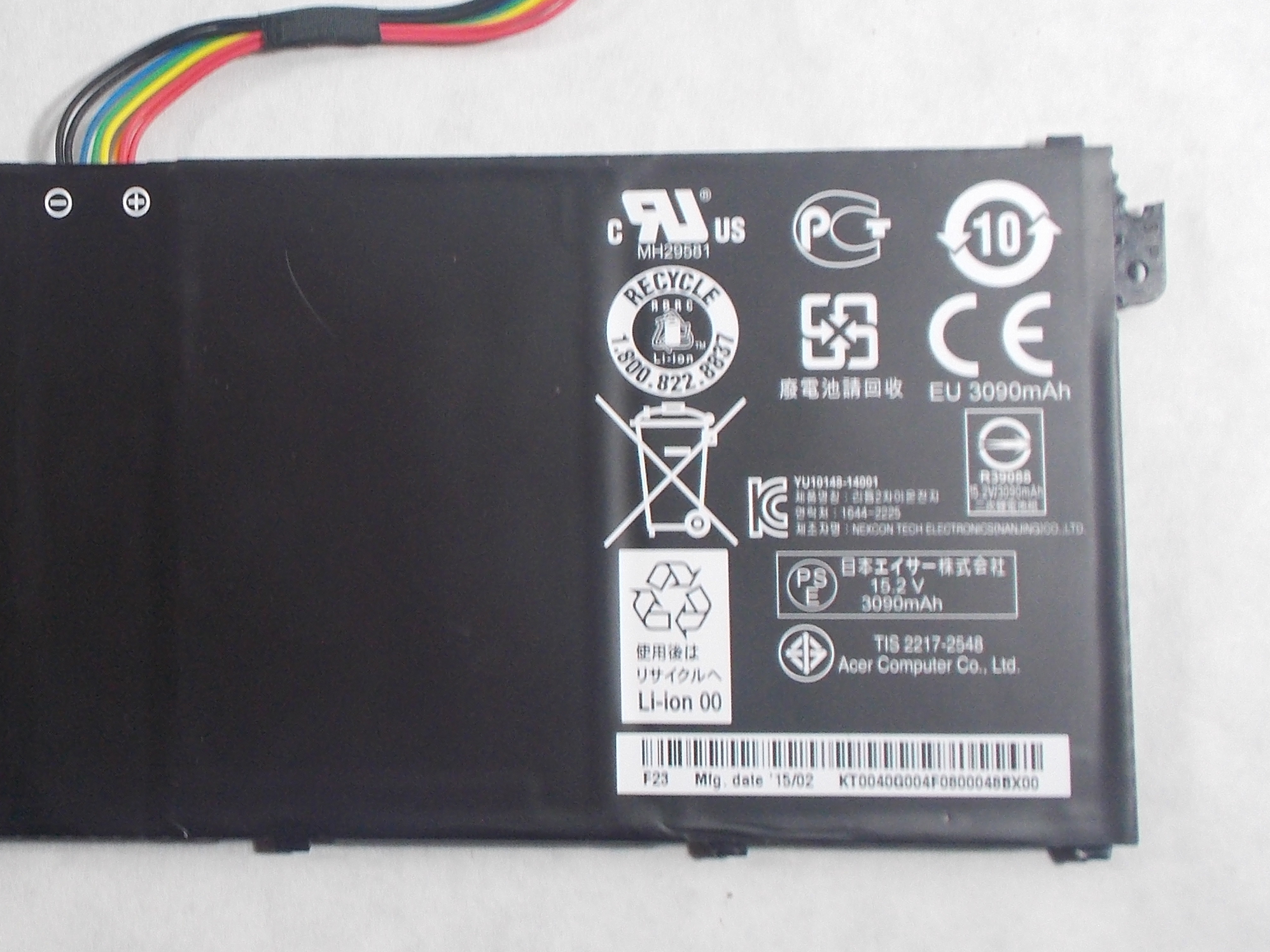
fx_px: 1944
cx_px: 157
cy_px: 457
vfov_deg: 27.5
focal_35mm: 53
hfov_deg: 34.4
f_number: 3.3
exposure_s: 1/25
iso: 100
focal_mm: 4.1
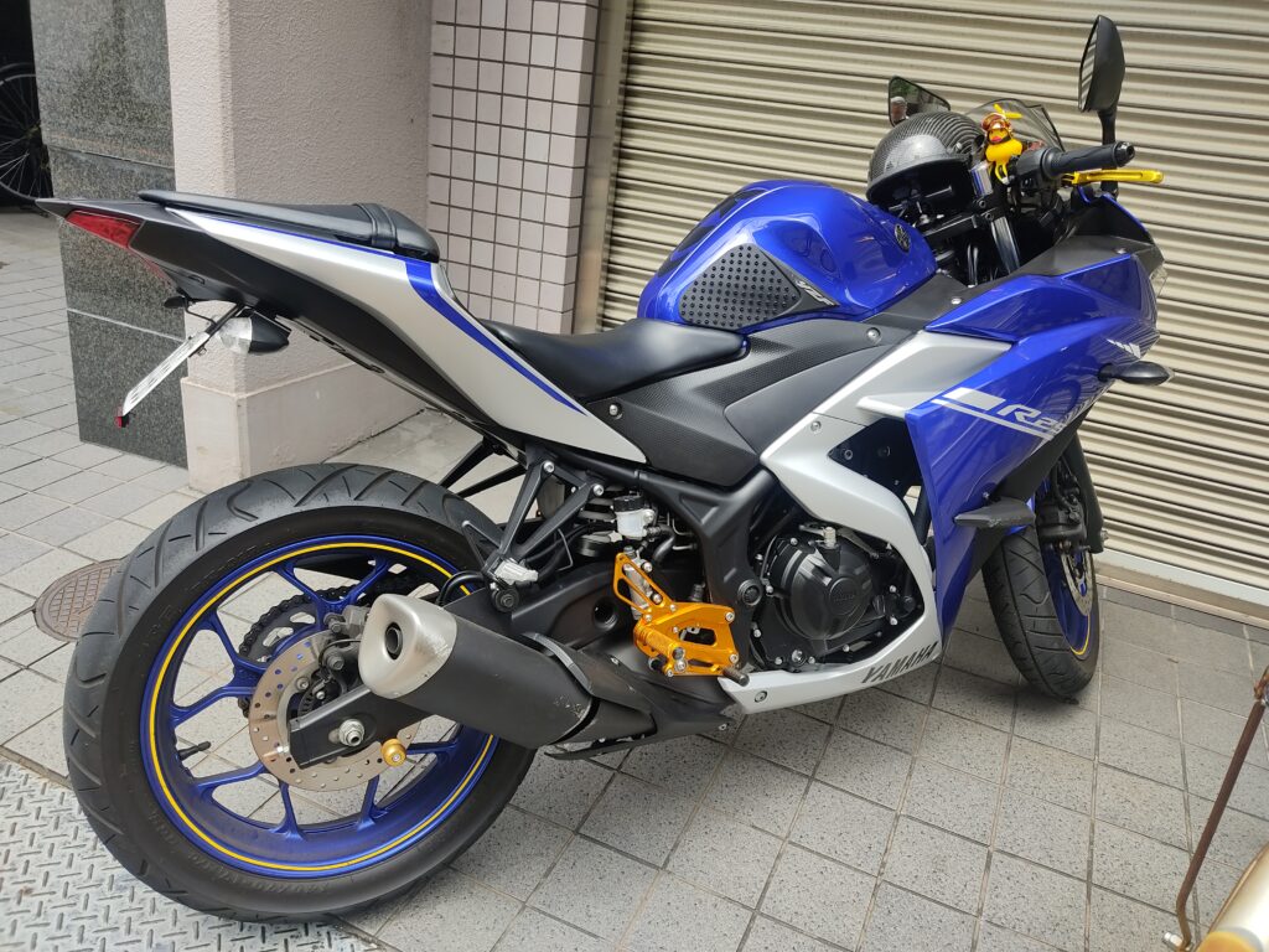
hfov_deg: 67.3
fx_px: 953
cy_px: 476
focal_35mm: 26
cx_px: 634
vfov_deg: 53.1
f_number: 1.79
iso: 100
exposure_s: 1/378
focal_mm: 4.74
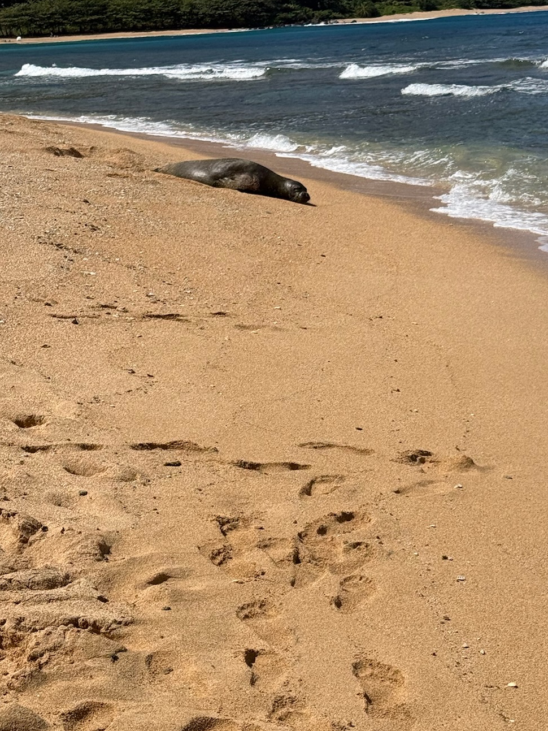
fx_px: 1604
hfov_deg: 19.4
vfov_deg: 25.6
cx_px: 325
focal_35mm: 76
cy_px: 401
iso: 64
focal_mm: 6.76
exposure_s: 1/9901
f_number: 1.78
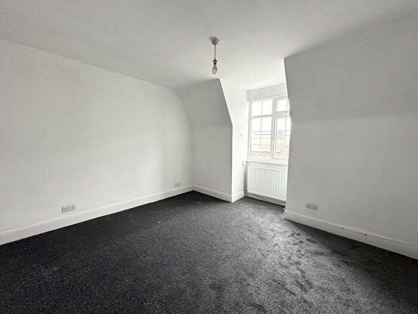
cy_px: 157
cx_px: 209
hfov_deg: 102.1
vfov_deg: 85.7
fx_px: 169
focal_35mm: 14
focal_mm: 2.22
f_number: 2.2
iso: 250
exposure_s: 1/99
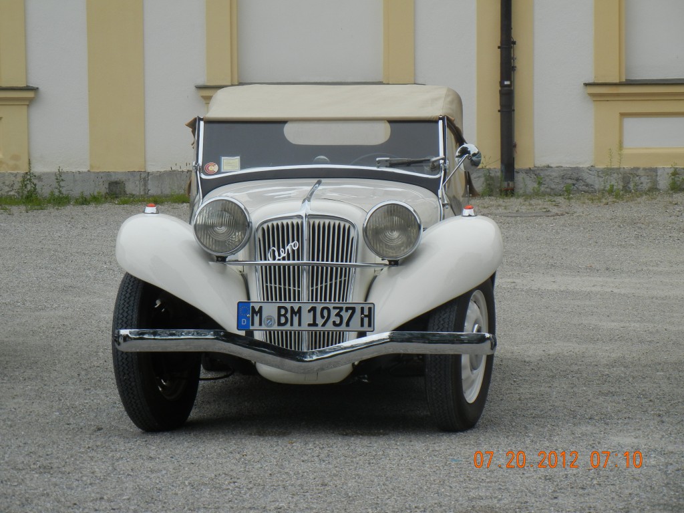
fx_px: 2628
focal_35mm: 133
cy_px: 256
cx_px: 342
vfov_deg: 11.1
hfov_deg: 14.8
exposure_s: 1/532
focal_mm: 24
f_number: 4.6
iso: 160
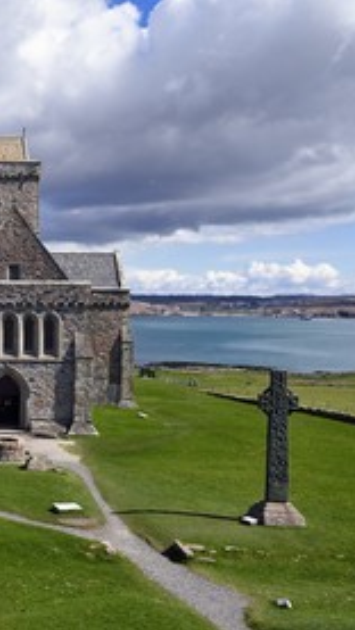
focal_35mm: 46
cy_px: 316
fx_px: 769
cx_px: -107
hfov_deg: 23.1
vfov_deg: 44.6
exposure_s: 1/320
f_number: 13
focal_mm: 29
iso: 200
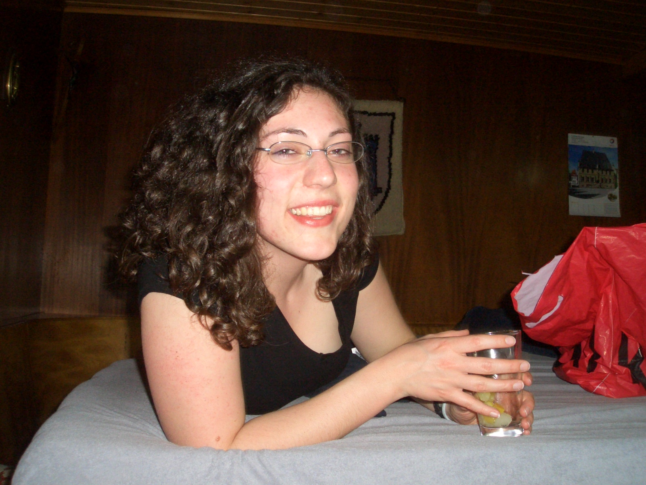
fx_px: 672
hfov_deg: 51.4
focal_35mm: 36
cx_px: 323
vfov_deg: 39.7
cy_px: 242
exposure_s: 1/40
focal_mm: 4.8
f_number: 4
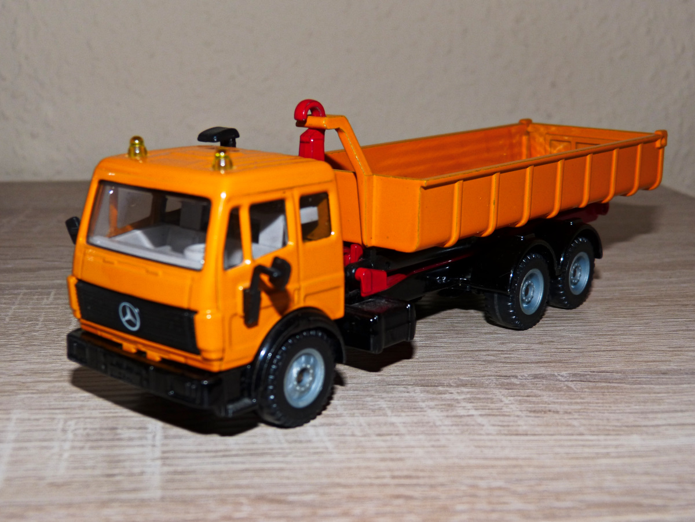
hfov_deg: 40.4
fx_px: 944
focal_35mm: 47
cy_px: 261
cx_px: 348
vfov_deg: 30.9
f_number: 3.2
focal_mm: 8.5
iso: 100
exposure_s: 1/60
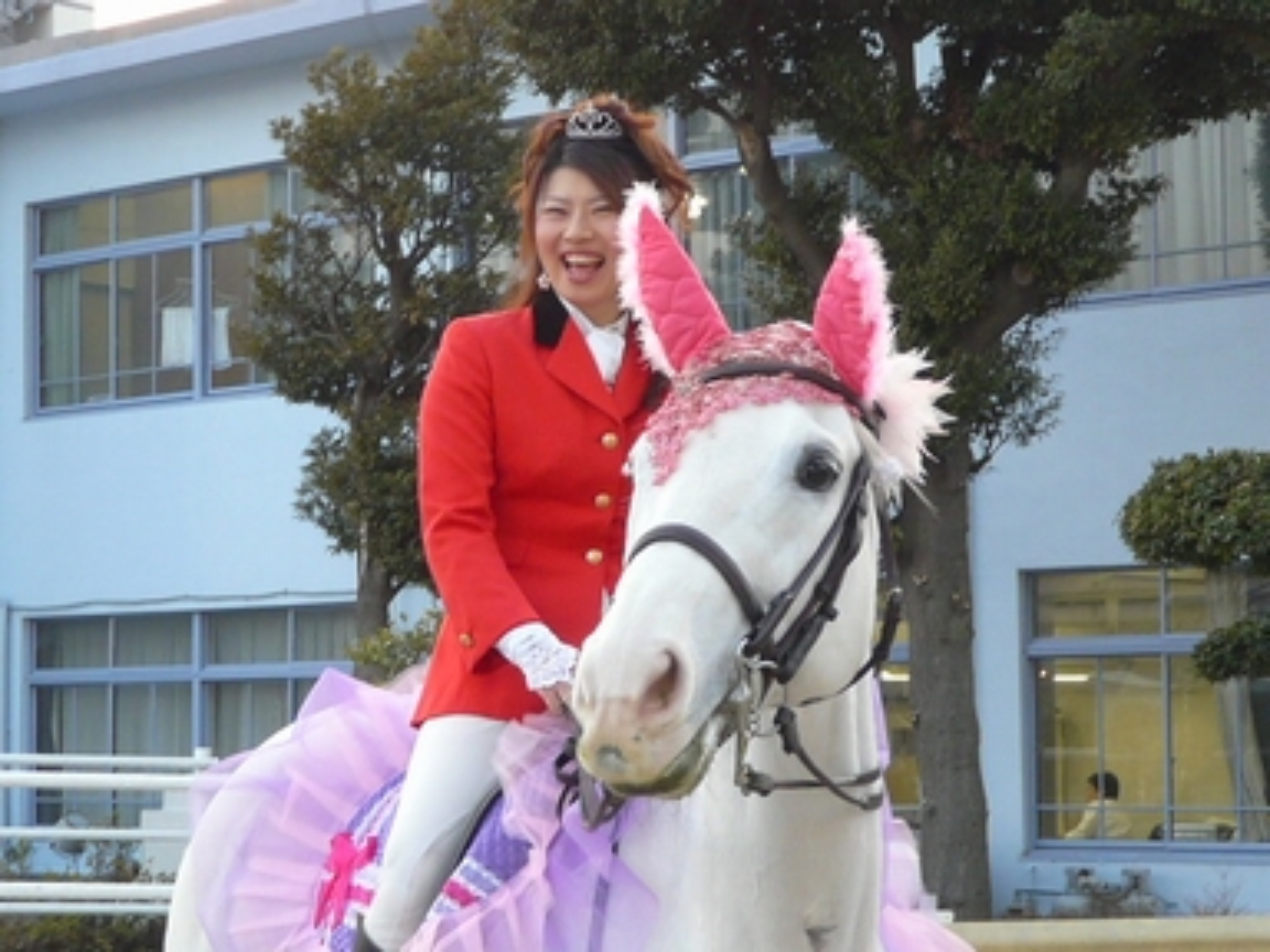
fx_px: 2238
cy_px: 476
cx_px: 635
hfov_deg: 31.7
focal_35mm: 61
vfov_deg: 24.0
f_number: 2.8
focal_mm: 6.3
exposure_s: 1/30
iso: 100
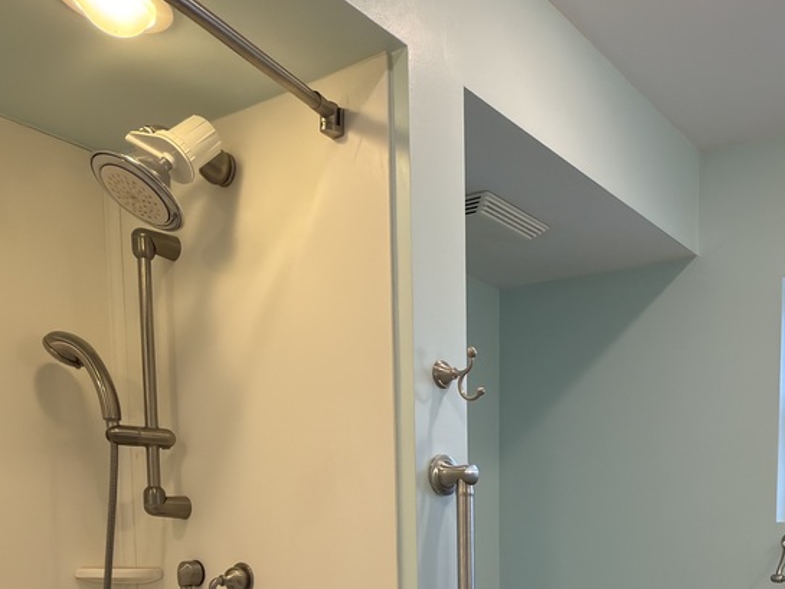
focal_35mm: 37
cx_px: 635
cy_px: 615
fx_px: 839
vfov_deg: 34.5
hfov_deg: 47.2
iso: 64
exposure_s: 1/40
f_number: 2.2
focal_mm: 2.22
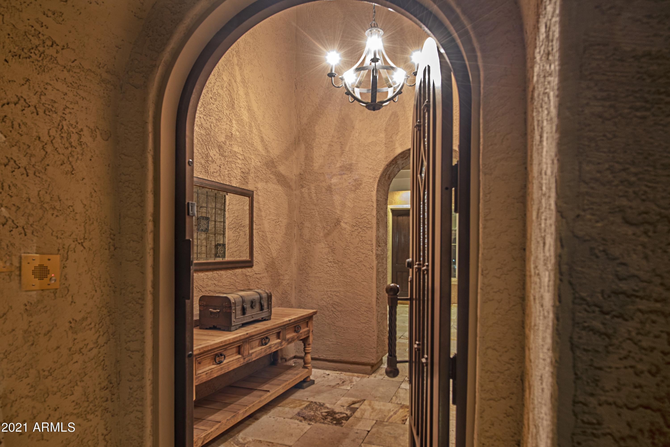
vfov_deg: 62.0
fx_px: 372
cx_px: 335
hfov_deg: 84.0
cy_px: 224
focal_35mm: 20
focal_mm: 20
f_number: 8
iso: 250
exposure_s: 2
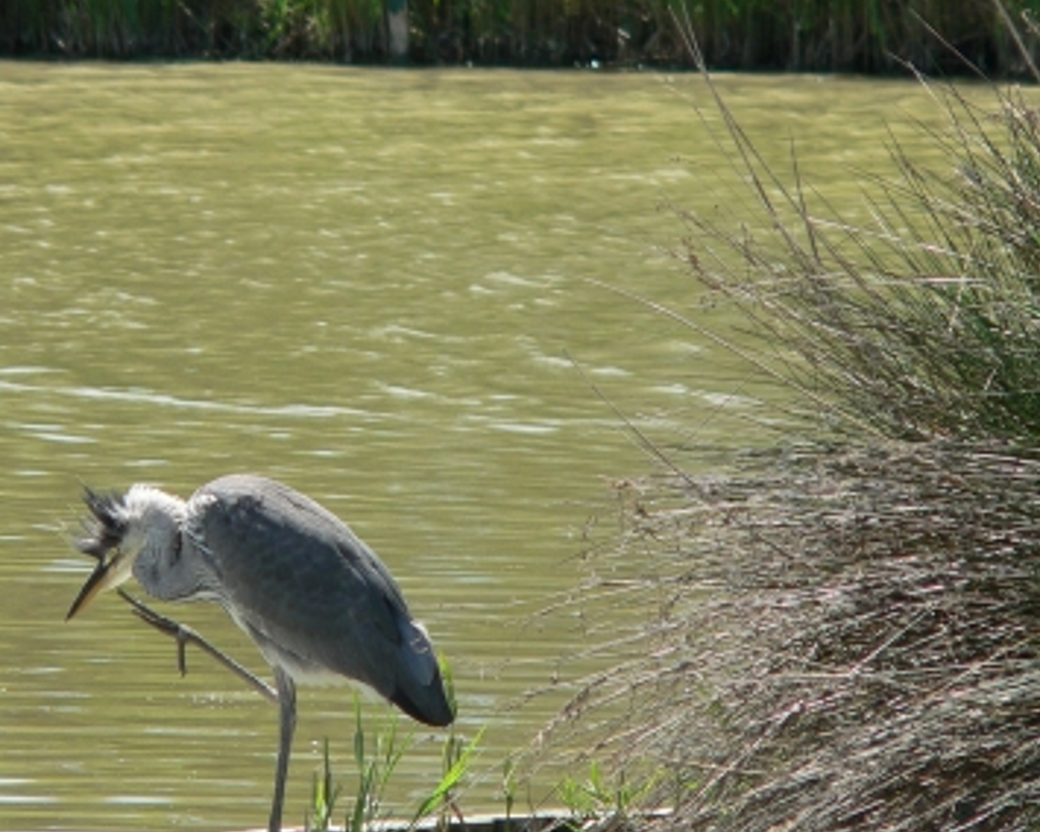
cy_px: 501
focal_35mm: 665
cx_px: 527
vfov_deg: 2.3
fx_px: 20469
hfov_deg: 2.9
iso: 80
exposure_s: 1/320
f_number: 4
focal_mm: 72
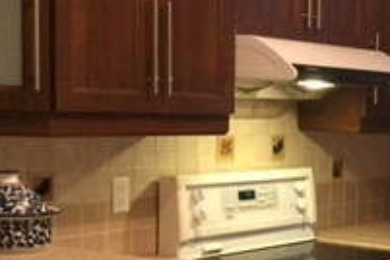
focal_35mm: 96
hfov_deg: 19.5
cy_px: 213
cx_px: 518
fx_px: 1040
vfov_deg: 14.2
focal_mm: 4.15
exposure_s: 1/30
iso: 250
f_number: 2.2
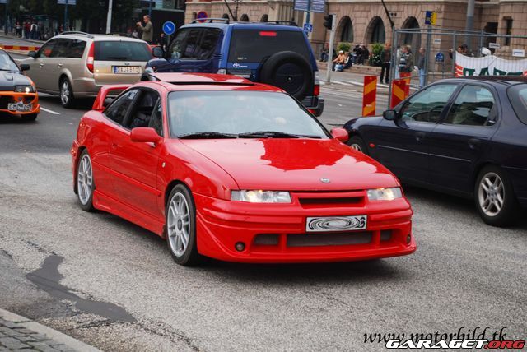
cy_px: 176
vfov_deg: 16.6
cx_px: 264
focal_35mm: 82
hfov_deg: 24.6
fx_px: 1209
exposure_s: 1/125
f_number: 5.6
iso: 140
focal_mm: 55
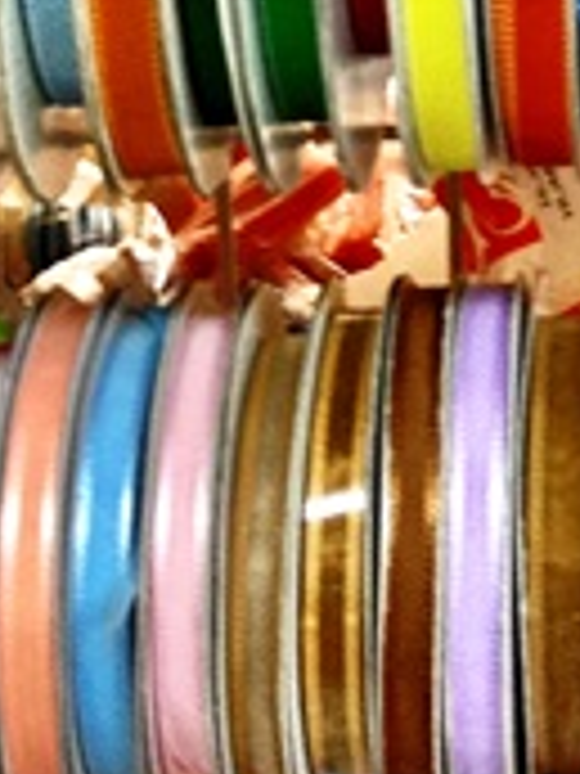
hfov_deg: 8.9
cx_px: 823
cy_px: -468
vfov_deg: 11.5
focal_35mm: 163
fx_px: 3641
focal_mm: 4.28
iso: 100
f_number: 2.4
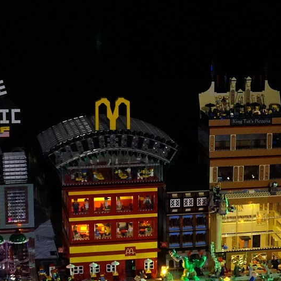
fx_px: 900
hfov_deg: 17.7
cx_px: 192
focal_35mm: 98
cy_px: 181
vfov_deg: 17.7
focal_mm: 32
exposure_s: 1/25
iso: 6400
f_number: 4
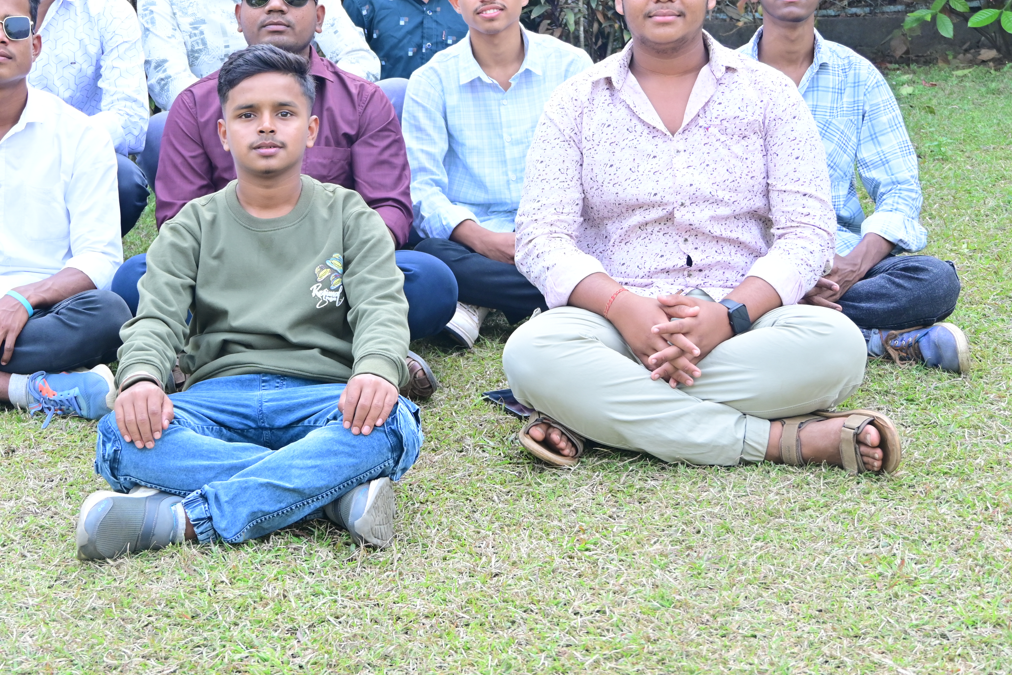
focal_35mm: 73
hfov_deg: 27.5
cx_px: 403
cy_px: 165
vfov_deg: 18.5
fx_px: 2063
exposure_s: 1/200
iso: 320
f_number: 4.5
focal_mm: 31.5
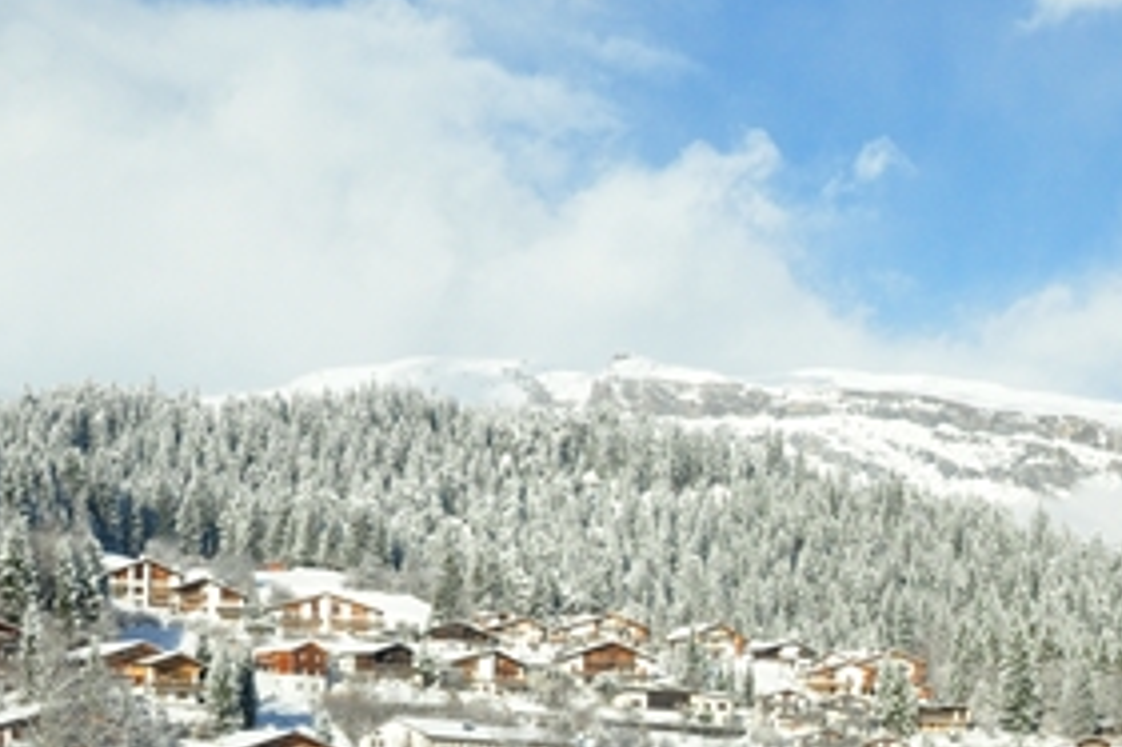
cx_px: 1068
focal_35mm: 75
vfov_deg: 17.9
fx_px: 2336
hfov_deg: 25.9
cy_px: 679
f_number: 14
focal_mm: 22
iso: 800
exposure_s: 1/800
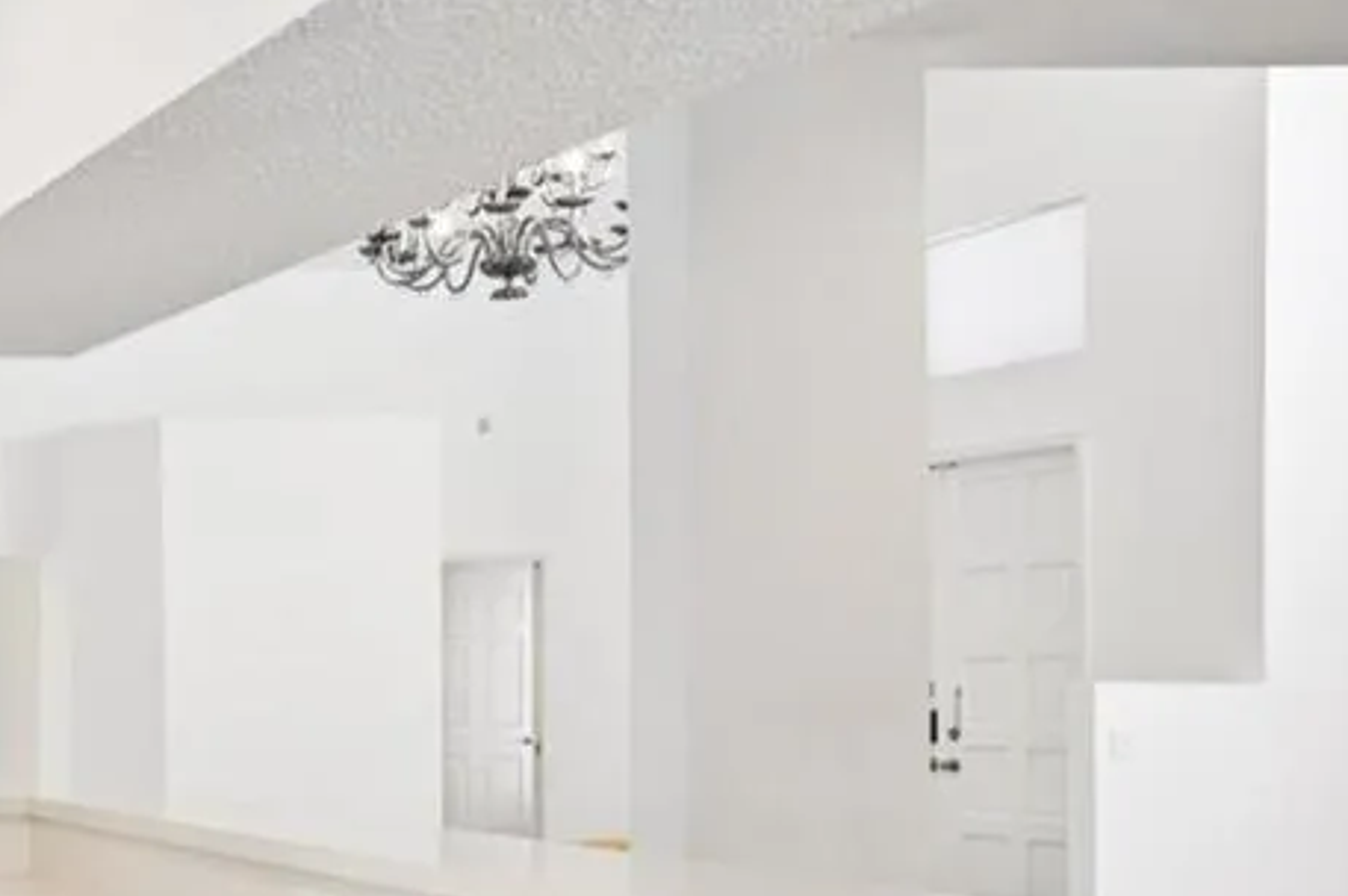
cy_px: 688
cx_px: -758
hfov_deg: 26.5
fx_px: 1833
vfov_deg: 27.1
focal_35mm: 49
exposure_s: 1/50
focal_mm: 14
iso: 800
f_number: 8
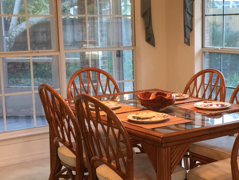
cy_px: 99
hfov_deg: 29.8
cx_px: 175
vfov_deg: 22.9
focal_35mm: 64
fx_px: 442
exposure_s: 1/15
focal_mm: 4.15
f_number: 2.2
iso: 50
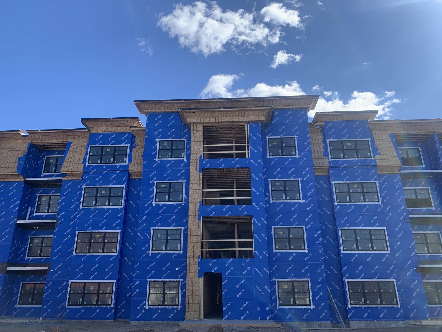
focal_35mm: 26
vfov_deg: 53.1
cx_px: 221
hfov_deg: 67.3
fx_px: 332
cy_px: 166
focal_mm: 4.25
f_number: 1.8
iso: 25
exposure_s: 1/1427
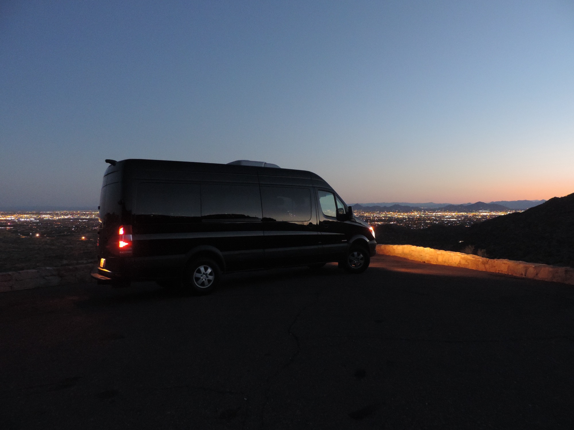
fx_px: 398
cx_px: 287
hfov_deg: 71.6
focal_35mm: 24
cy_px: 215
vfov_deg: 56.8
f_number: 3
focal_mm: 4.3
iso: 800
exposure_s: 1/5
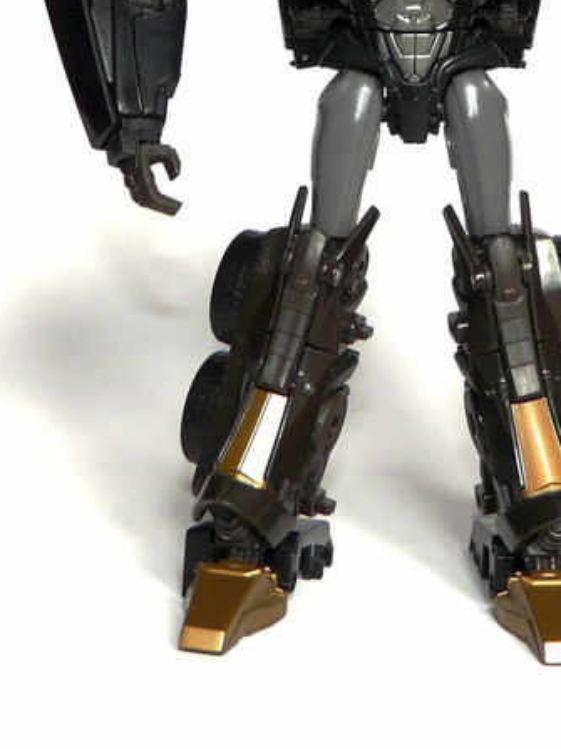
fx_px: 1665
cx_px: 410
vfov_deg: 24.7
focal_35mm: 77
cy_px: 101
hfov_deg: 19.0
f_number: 3.2
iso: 100
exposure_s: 1/125
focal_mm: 7
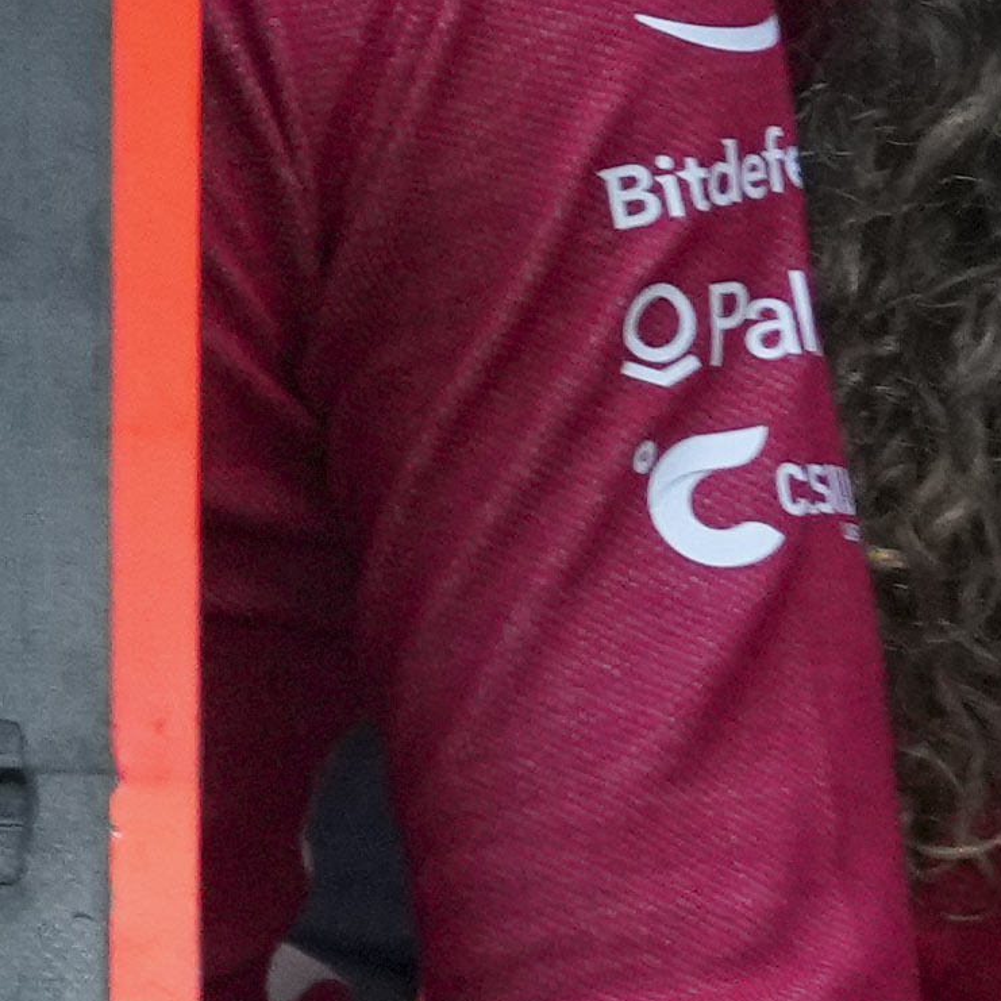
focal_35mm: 678
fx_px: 22182
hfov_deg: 2.5
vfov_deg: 2.6
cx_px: -4023
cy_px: -828
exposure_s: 1/250
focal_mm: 70
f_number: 6.3
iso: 2000
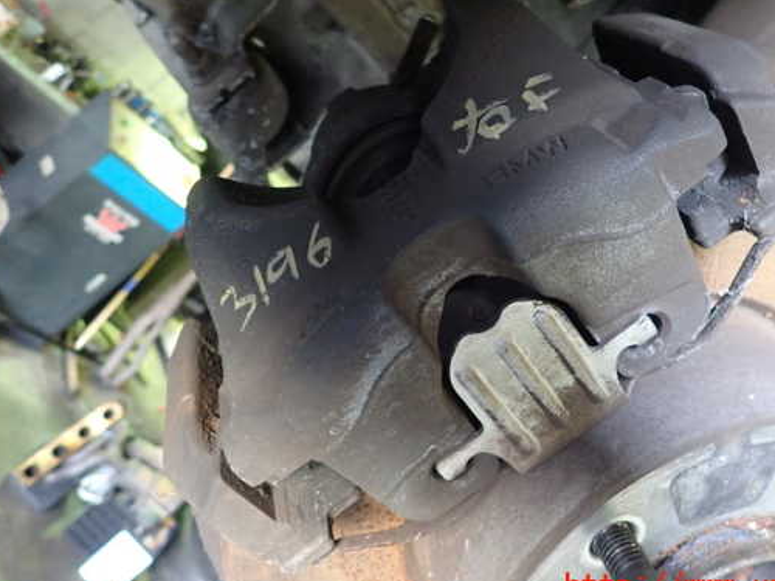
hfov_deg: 59.6
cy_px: 259
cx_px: 450
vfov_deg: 46.7
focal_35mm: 30
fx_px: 672
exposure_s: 1/30
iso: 800
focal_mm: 4.5
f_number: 2
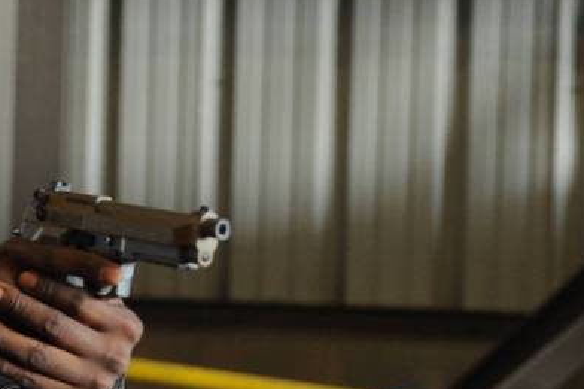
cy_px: 259
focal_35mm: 173
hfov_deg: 11.8
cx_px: 100
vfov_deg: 7.9
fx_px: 2805
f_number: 4.5
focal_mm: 70
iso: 1600
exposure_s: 1/125
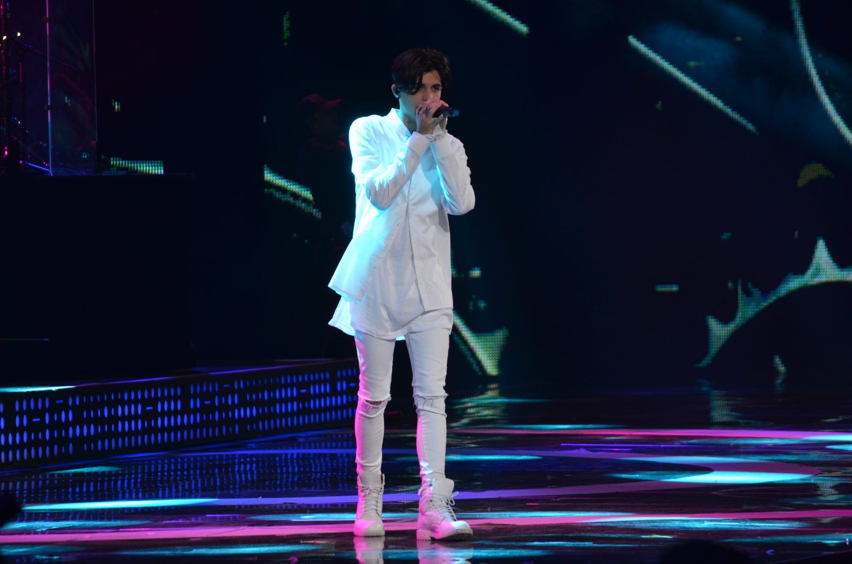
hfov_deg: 7.6
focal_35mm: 270
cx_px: 426
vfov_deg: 5.1
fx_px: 6376
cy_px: 282
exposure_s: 1/125
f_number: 5.6
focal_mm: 180
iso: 800
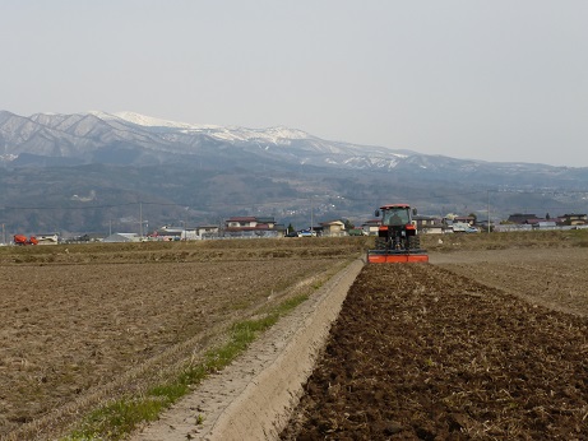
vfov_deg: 18.9
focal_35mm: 78
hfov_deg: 25.0
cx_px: 294
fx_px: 1325
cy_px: 220
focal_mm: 13.2
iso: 100
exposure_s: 1/500
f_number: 4.7
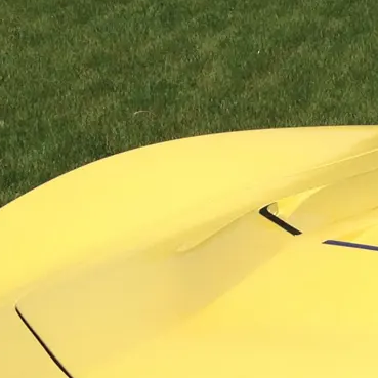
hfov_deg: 10.2
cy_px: 277
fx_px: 1989
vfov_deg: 10.8
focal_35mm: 161
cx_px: 697
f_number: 2.4
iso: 64
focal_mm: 4.28
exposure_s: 1/3460
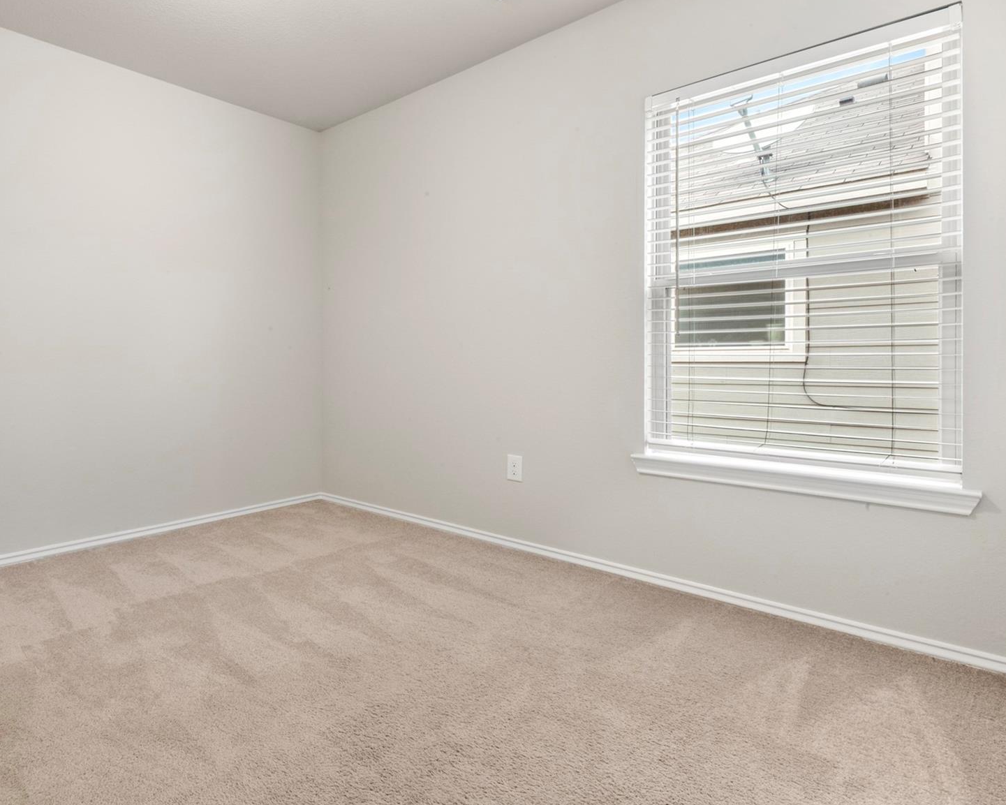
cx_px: 312
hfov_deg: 77.0
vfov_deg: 67.8
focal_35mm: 20
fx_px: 596
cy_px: 347
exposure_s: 5
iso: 250
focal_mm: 15
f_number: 9
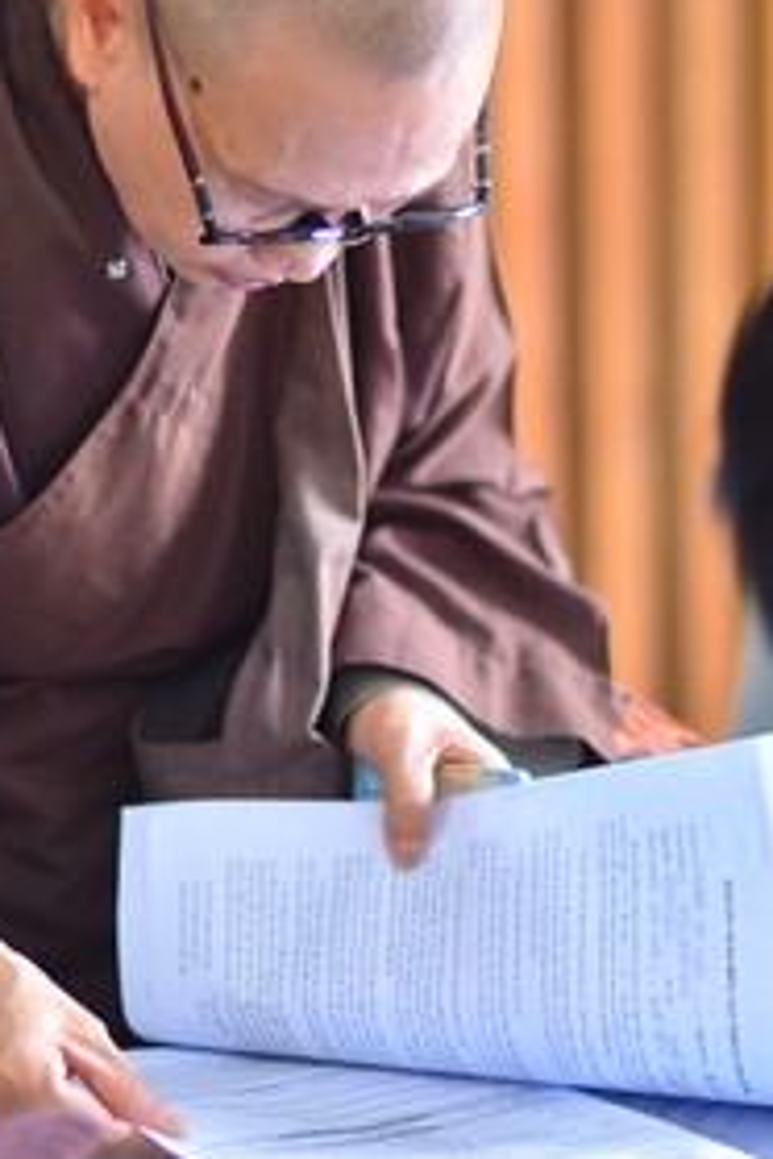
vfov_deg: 10.4
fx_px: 6377
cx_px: 380
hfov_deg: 6.9
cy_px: 436
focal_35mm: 198
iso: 400
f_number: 1.8
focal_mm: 85
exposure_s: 1/80
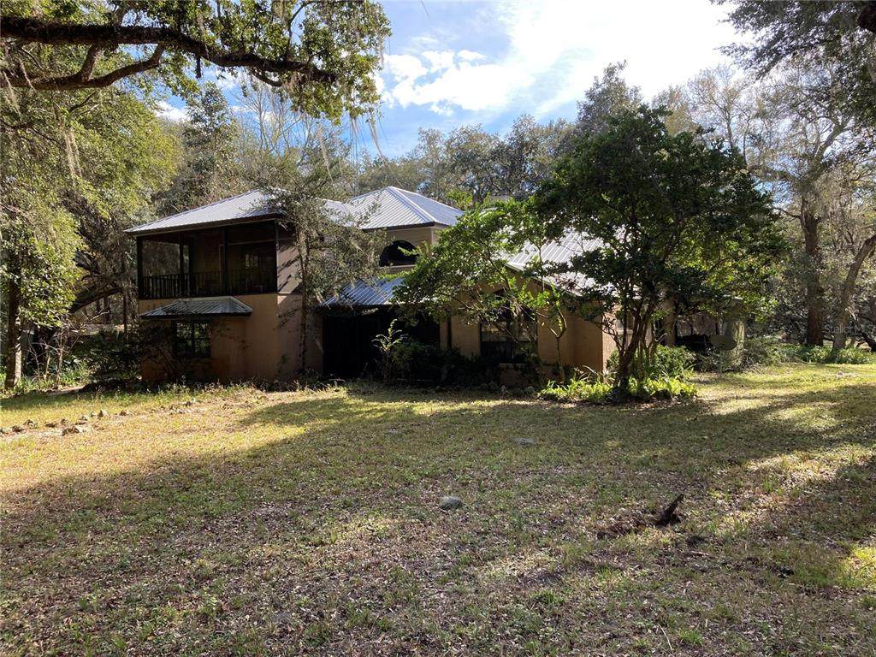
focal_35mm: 28
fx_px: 709
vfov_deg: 49.7
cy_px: 328
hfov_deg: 63.4
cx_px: 438
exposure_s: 1/369
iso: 20
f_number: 1.8
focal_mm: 3.99
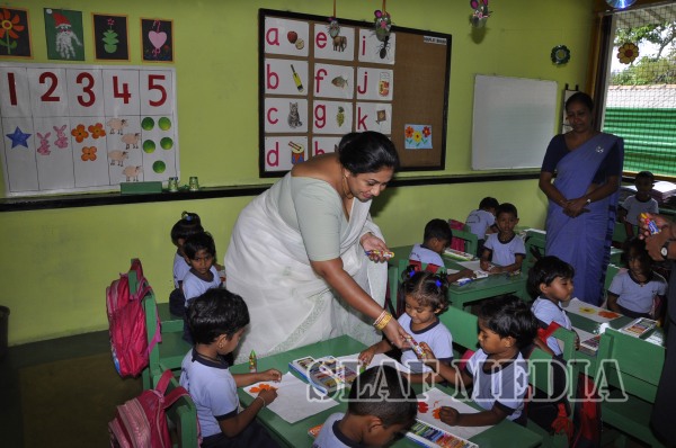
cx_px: 338
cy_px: 224
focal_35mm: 27
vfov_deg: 47.8
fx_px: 506
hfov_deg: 67.5
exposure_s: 1/100
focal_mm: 18
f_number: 9
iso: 500
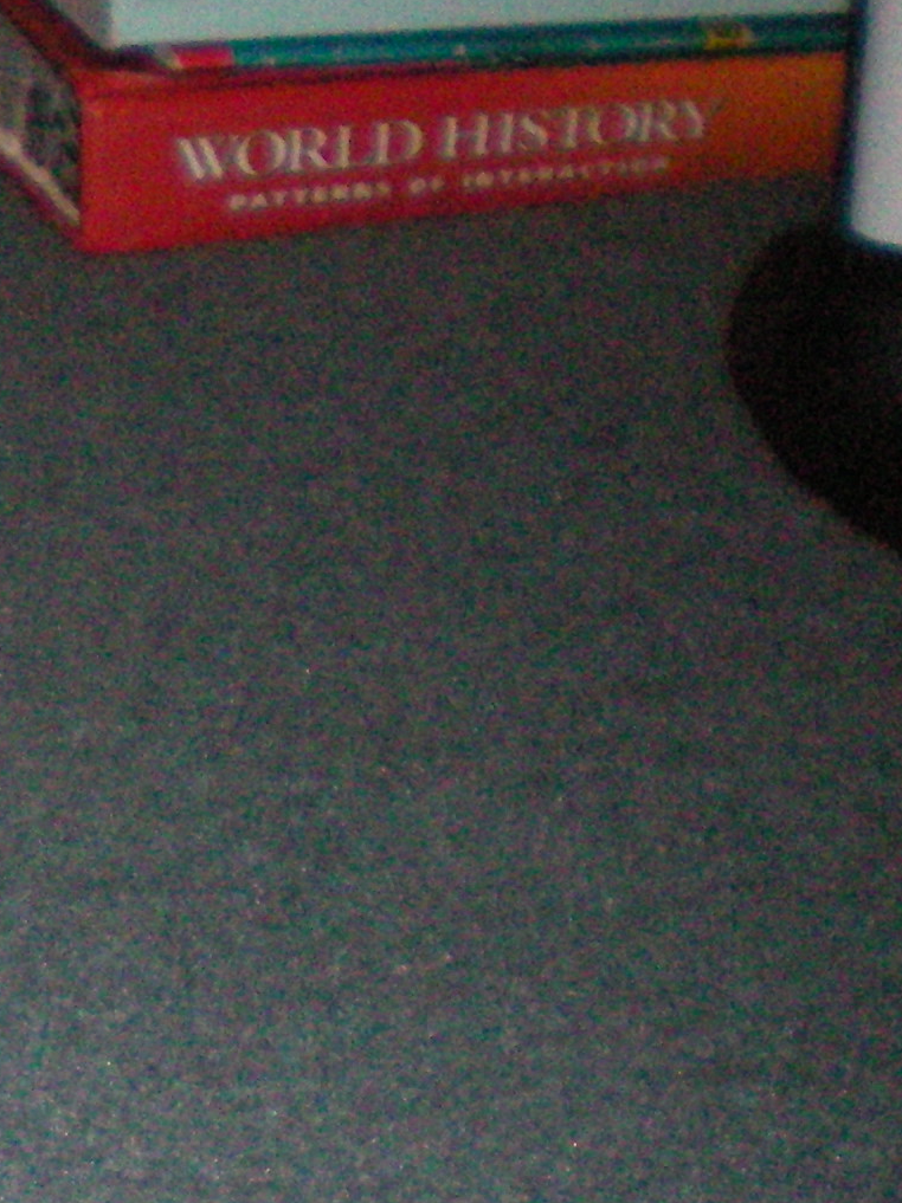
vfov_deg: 16.1
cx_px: -756
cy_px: 939
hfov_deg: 11.2
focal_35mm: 122
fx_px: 4241
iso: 400
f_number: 3.1
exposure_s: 1/60
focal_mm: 6.3
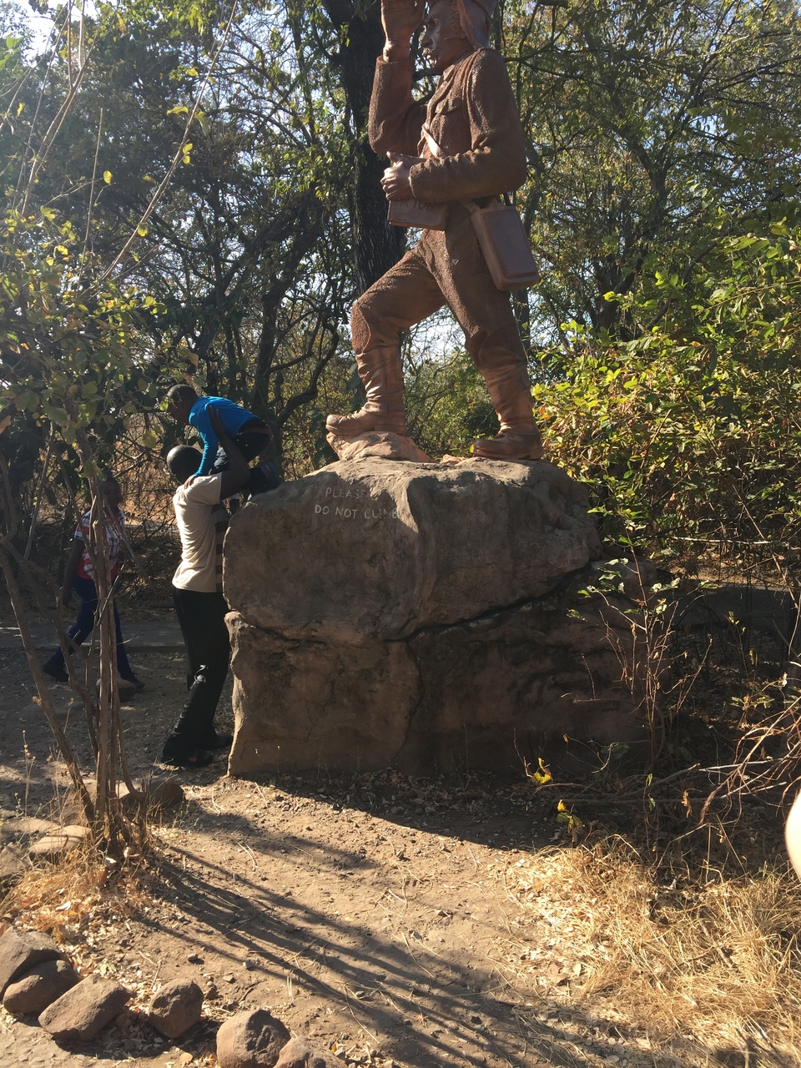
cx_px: 400
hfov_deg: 48.2
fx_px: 895
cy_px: 534
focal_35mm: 29
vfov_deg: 61.7
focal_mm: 4.15
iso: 32
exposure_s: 1/455
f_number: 2.2
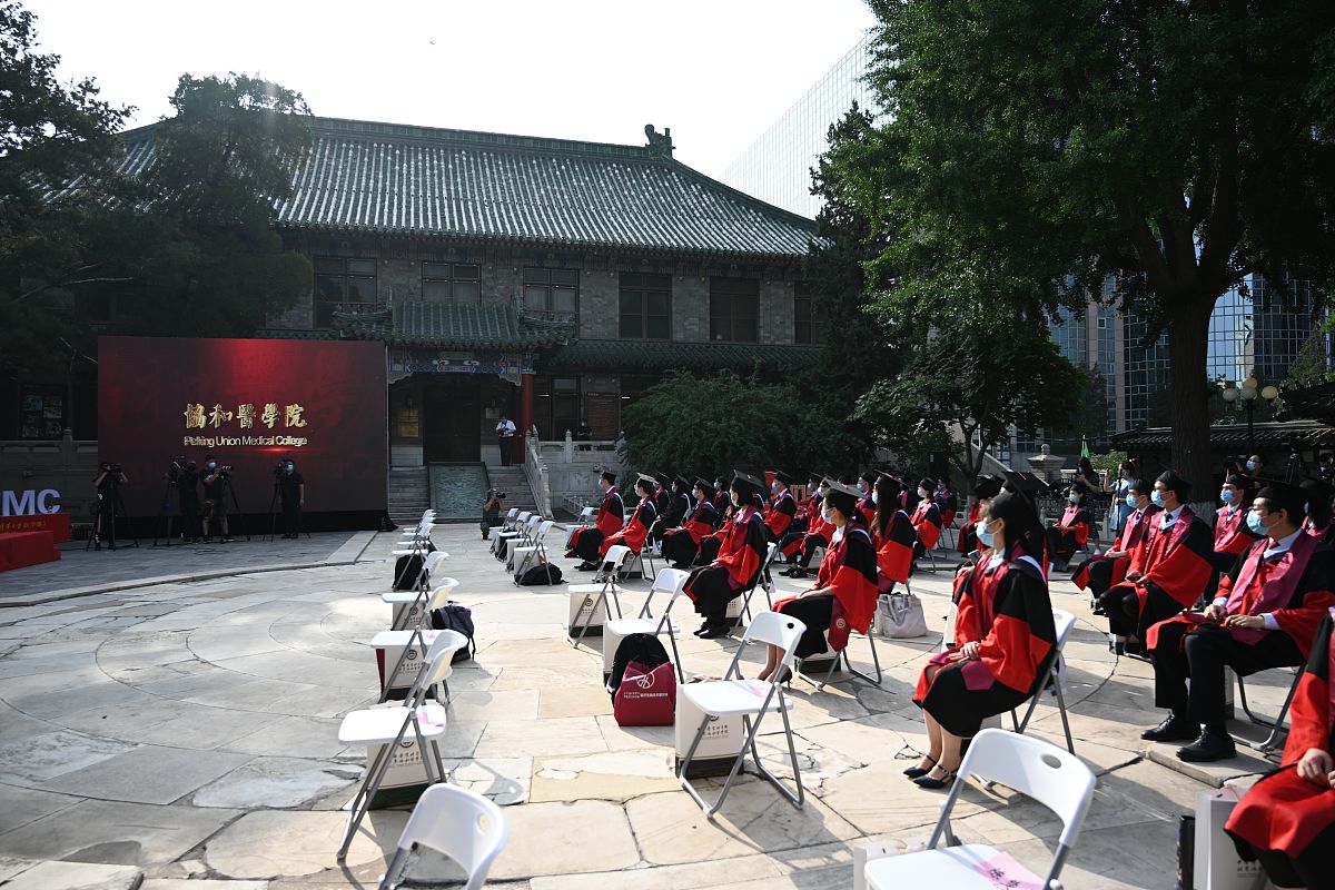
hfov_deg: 73.7
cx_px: 668
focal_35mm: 24
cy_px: 445
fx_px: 890
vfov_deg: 53.1
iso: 100
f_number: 4
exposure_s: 1/500
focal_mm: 24
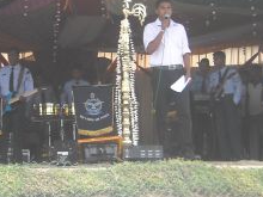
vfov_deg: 10.1
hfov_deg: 13.4
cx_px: 82
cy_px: 92
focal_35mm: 147
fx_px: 1117
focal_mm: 8.85
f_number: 3.3
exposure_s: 1/105
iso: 64
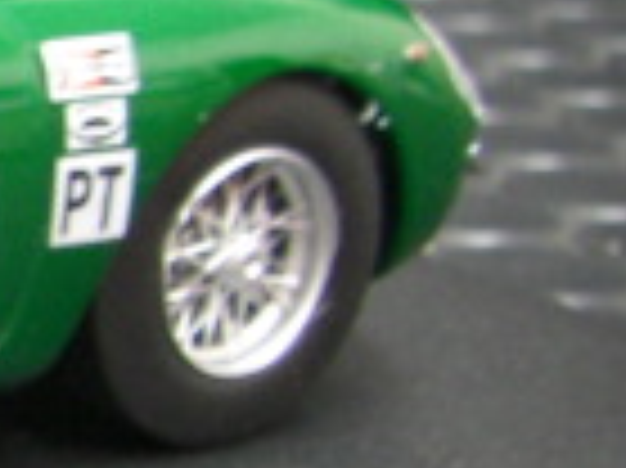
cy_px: 364
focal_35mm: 175
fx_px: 3162
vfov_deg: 8.5
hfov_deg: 10.1
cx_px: -779
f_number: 3.4
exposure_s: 1/6
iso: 200
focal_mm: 6.3
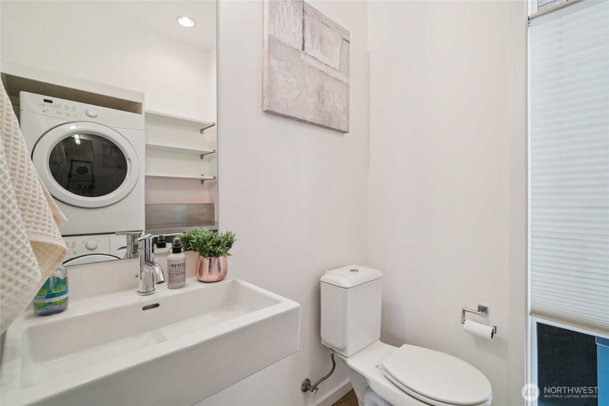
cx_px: 304
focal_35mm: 16
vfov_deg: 73.7
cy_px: 203
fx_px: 271
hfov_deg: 96.7
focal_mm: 16
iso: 1600
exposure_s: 1/40
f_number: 8
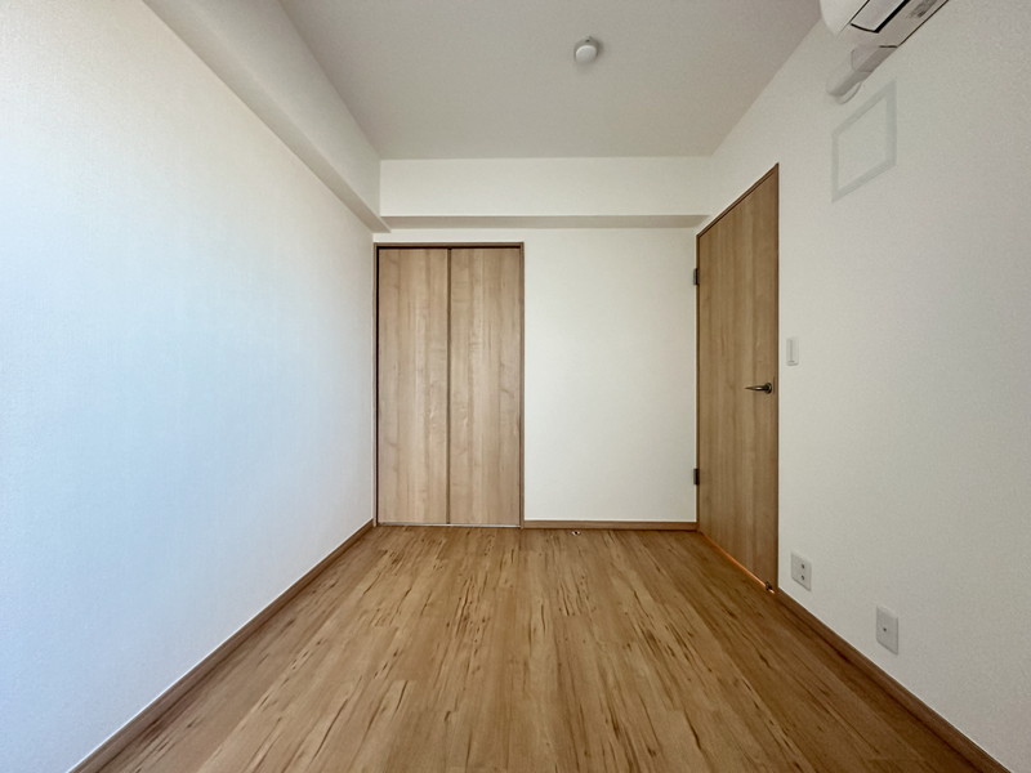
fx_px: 417
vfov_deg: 85.7
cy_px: 386
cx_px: 516
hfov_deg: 102.1
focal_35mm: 14
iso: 1250
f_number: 2.2
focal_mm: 2.22
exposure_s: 1/54
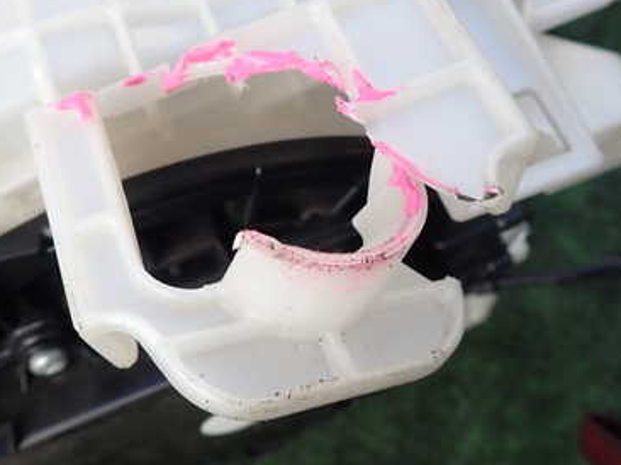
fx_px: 735
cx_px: 271
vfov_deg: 34.9
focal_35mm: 41
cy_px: 170
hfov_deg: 45.7
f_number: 2.8
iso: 100
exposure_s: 1/320
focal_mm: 4.5
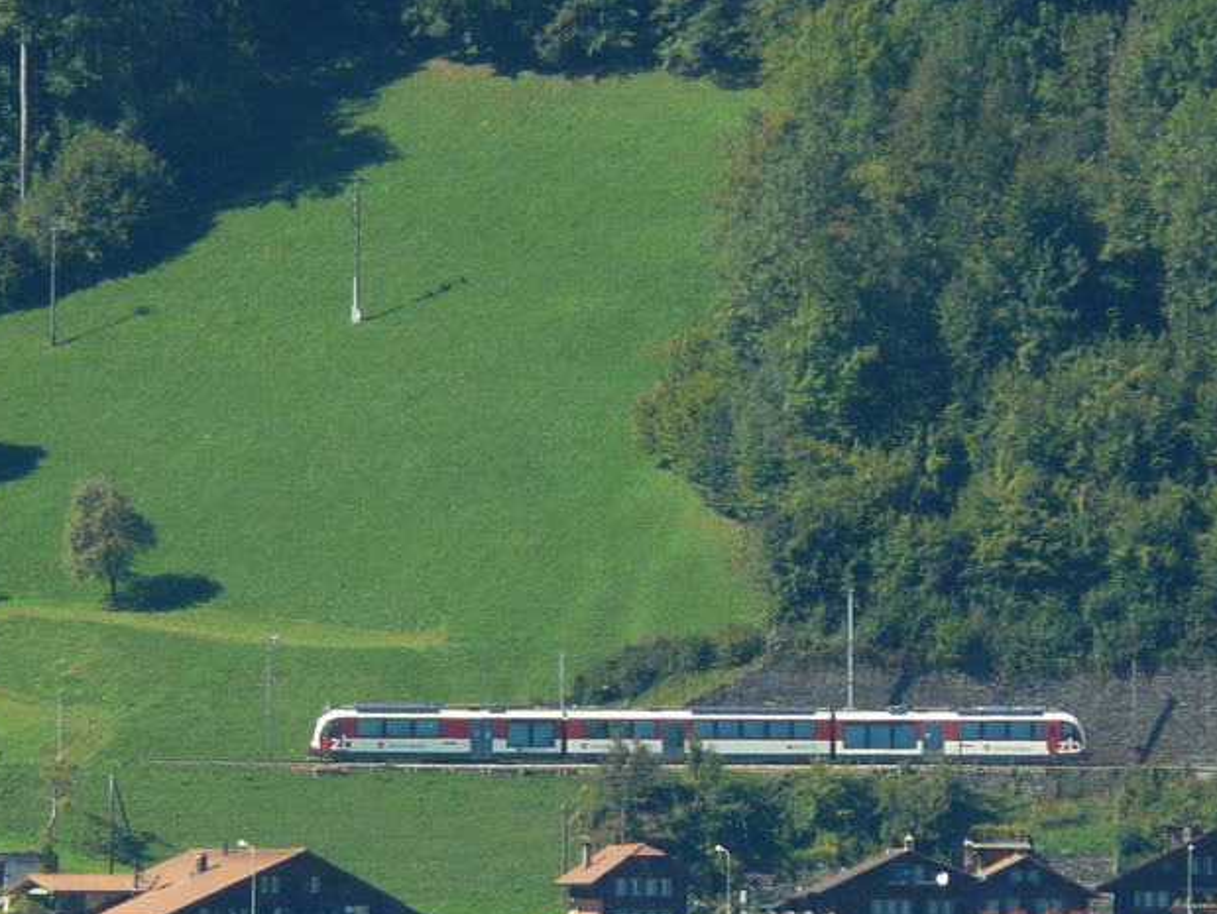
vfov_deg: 1.8
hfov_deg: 2.4
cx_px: 676
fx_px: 28635
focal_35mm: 814
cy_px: 732
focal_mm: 82.8
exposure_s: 1/250
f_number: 5.6
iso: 100
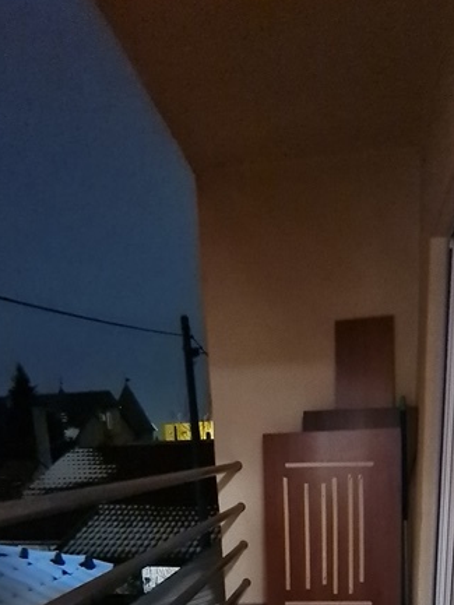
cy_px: 549
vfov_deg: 60.2
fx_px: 419
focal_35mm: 24
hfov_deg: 56.0
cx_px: 289
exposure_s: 1/17
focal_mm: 2.2
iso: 2500
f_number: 2.2
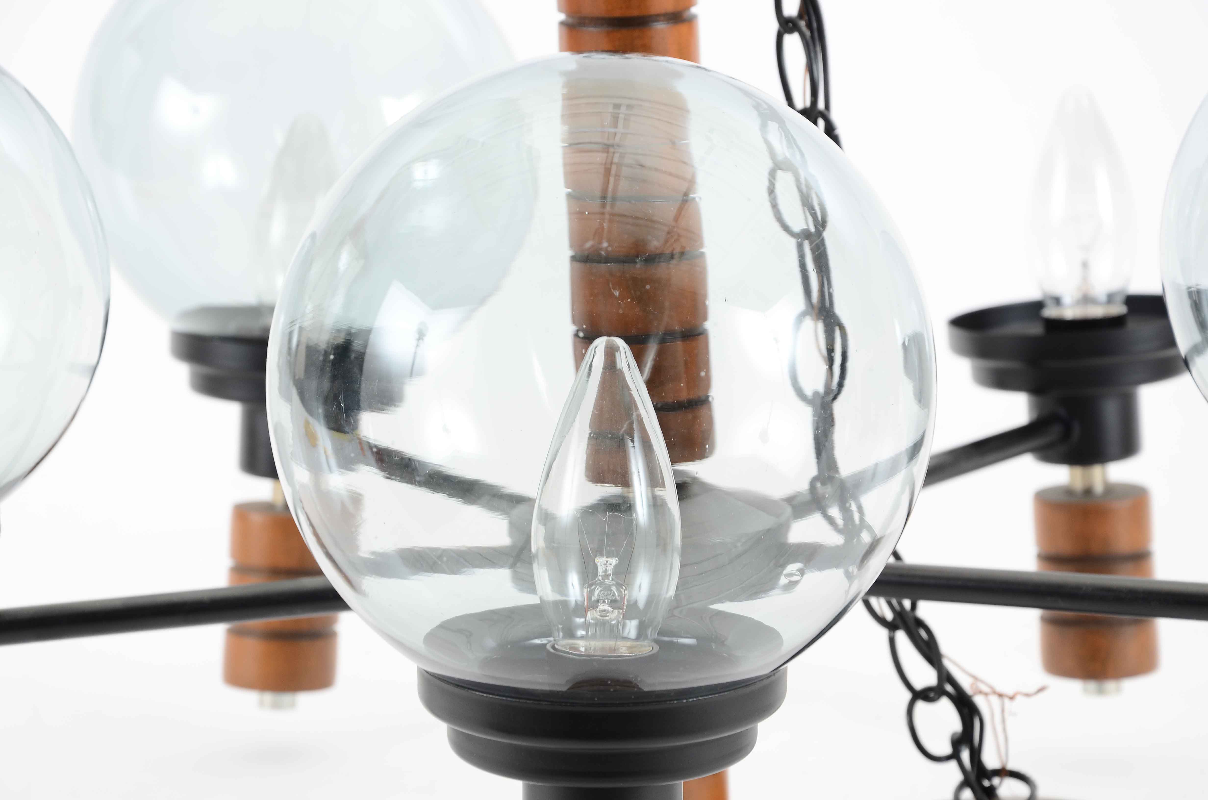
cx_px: 604
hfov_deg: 17.1
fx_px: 4018
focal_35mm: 120
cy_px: 400
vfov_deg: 11.4
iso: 160
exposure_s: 1/80
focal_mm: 80
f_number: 7.1
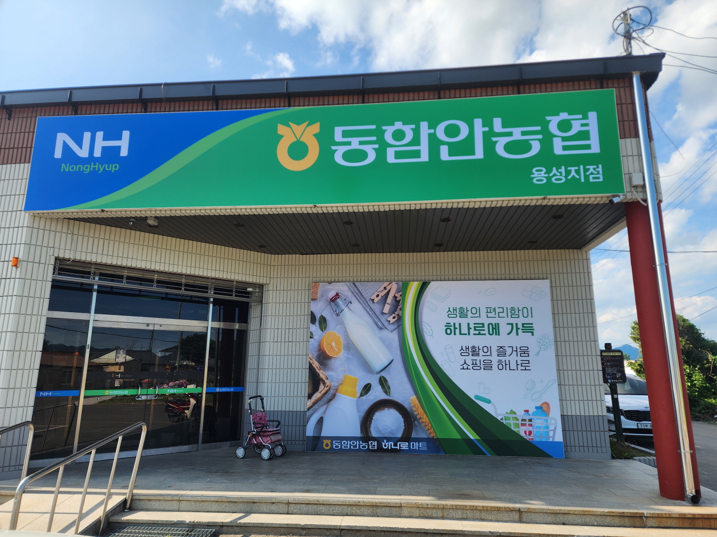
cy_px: 268
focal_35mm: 23
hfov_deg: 73.9
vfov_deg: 58.9
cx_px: 358
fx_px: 476
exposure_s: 1/679
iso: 12
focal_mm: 6.4
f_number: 1.8
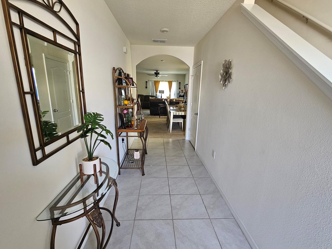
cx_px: 167
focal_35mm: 15
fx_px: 144
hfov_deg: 98.2
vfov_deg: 81.7
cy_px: 130
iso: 200
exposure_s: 1/60
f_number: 2.2
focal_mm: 2.2
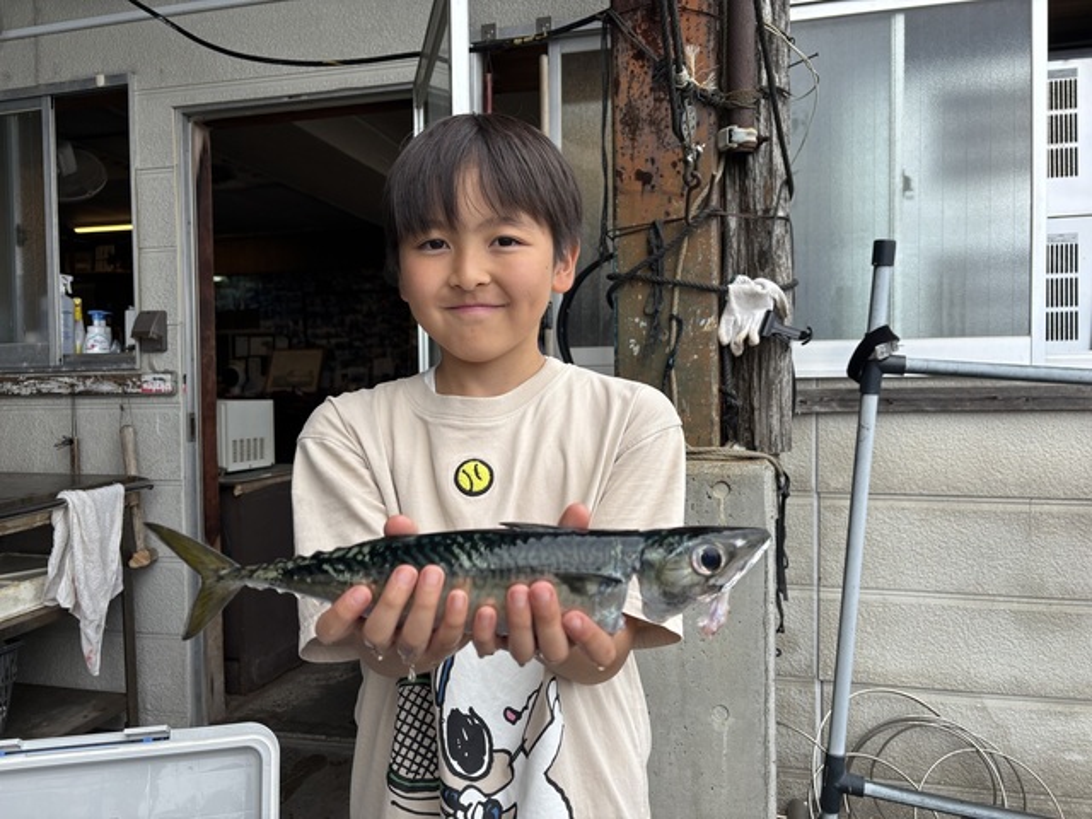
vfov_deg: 53.1
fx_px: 820
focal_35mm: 26
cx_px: 546
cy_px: 410
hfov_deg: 67.3
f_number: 1.6
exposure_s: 1/1047
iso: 50
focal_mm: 5.96
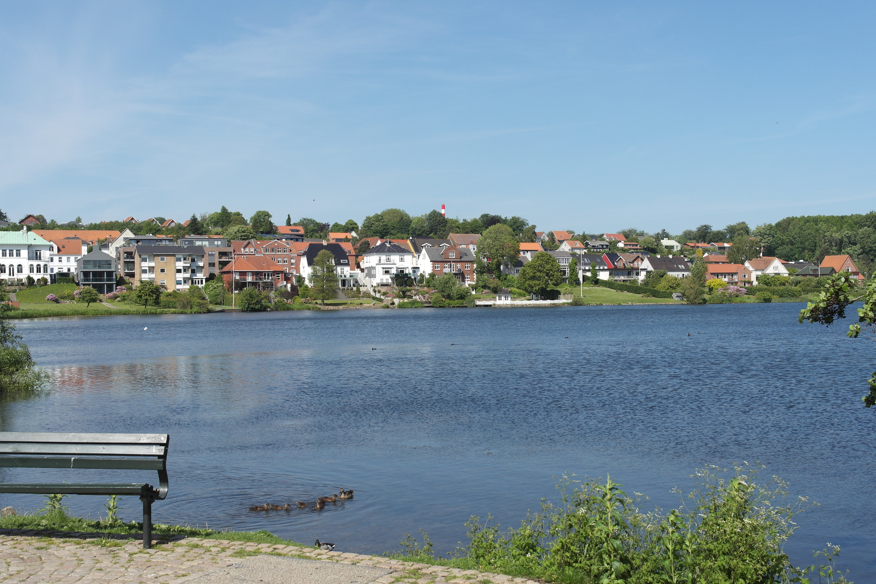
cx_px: 438
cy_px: 292
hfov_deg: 45.4
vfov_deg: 31.2
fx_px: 1046
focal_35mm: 43
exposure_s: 1/320
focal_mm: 28
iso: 100
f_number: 7.1
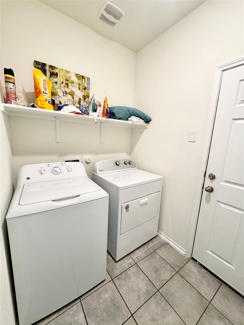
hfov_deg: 85.7
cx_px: 122
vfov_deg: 102.1
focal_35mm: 14
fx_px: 132
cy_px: 162
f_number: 2.2
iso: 160
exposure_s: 1/60
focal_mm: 2.22
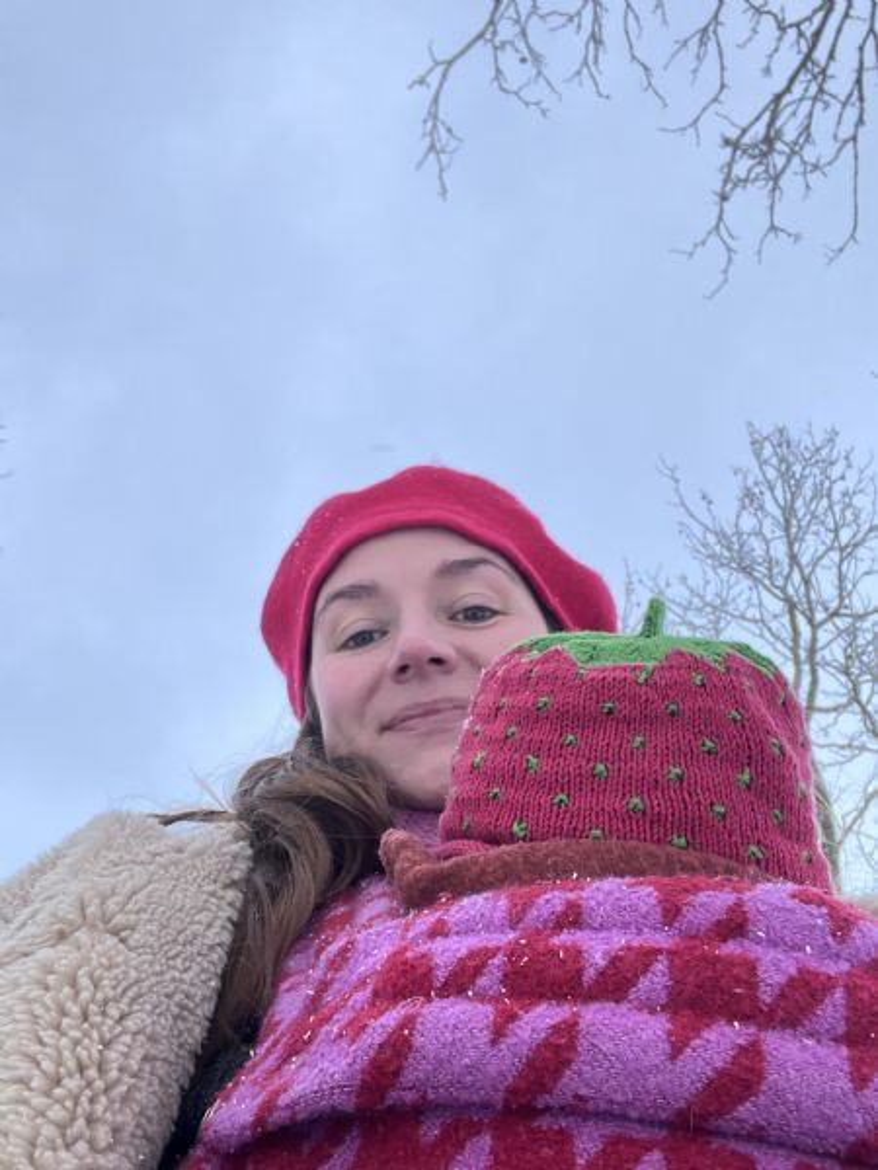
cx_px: 439
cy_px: 585
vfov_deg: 60.0
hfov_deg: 46.8
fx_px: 1015
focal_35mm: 30
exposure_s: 1/121
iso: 25
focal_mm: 2.71
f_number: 2.2
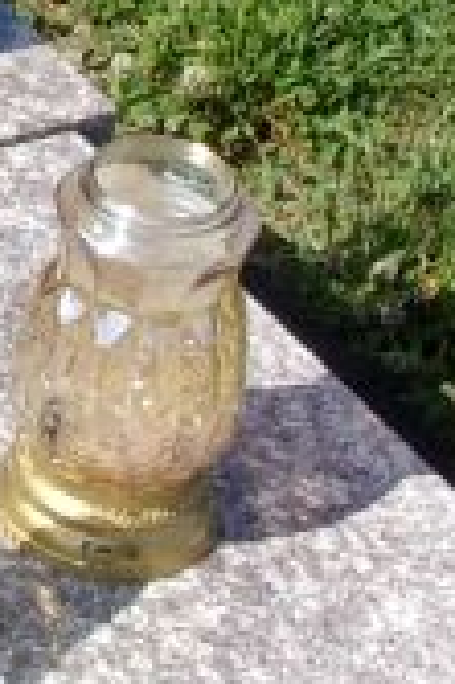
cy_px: 274
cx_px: -512
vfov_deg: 11.5
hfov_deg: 7.3
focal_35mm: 179
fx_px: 3400
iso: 200
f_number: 10.8
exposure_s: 1/170
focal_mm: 5.1
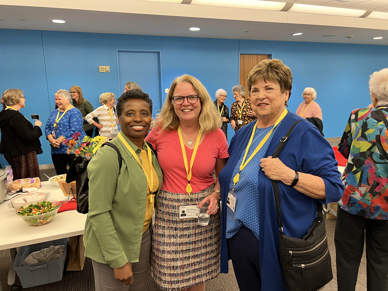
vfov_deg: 53.1
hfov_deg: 67.3
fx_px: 291
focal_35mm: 26
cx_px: 194
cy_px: 146
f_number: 1.5
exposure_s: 1/60
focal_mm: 5.7
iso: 125
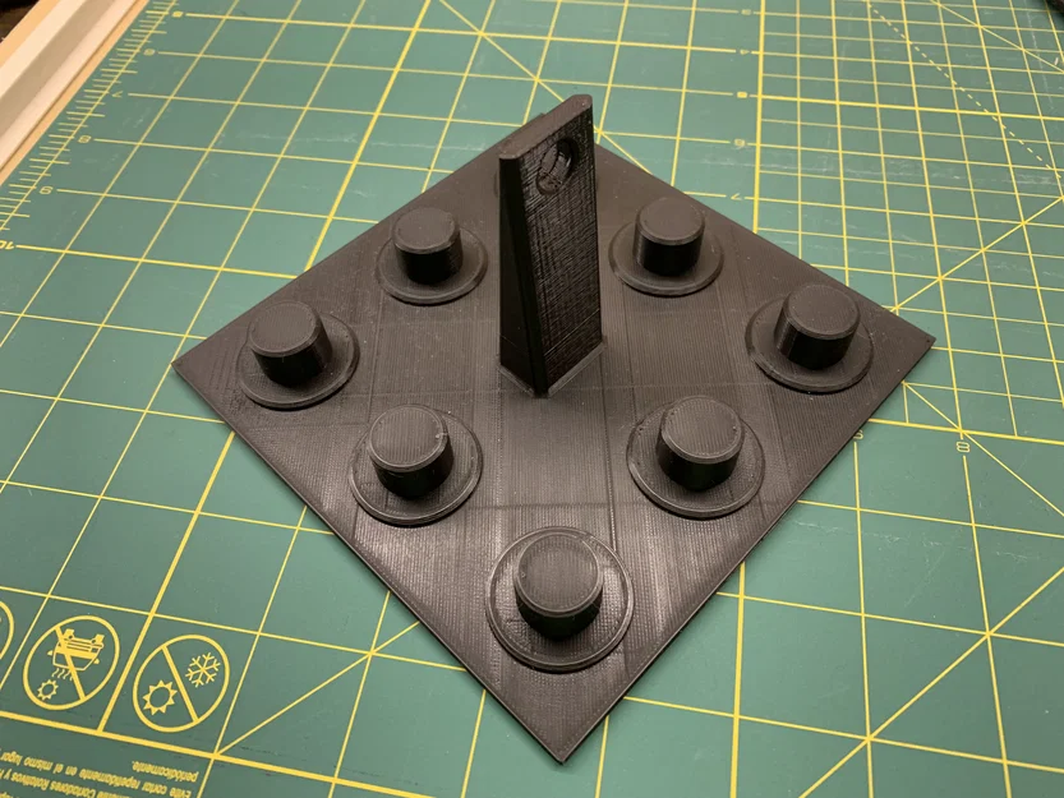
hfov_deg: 67.3
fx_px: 799
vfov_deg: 53.1
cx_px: 532
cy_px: 399
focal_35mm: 26
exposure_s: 1/60
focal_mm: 4.25
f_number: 1.8
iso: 200
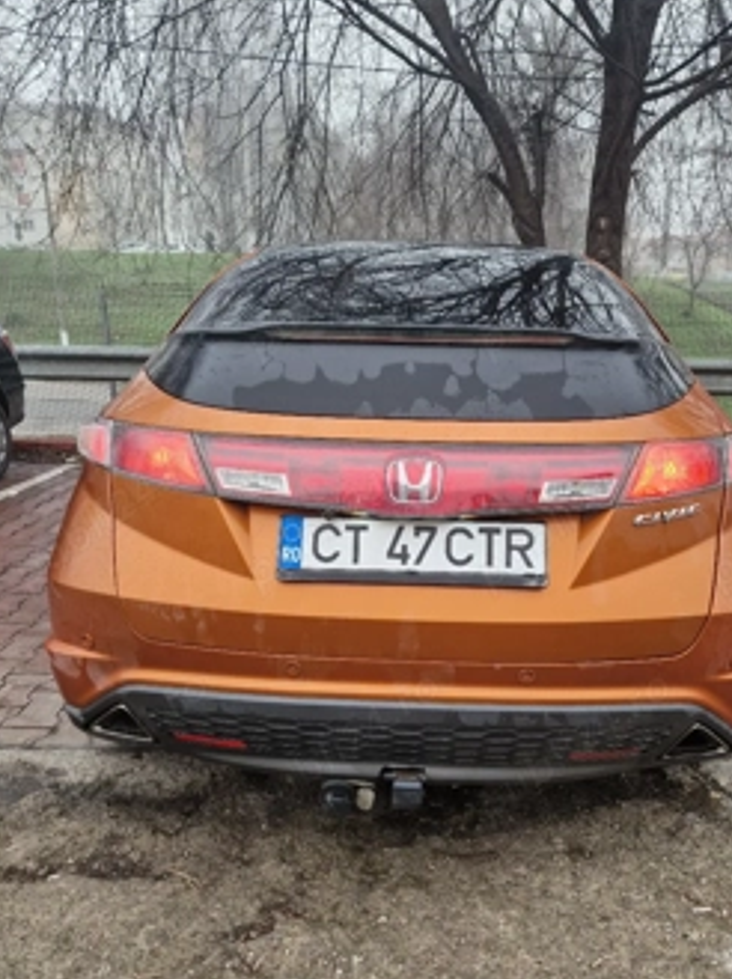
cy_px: 551
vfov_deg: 63.3
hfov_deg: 49.6
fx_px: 791
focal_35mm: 28
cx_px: 402
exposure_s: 1/182
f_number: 1.8
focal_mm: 5.4
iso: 100
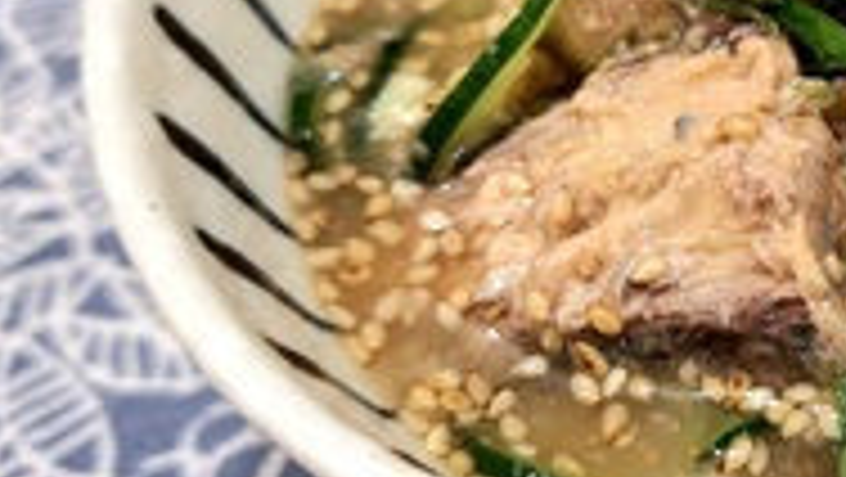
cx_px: 824
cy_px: 99
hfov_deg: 30.7
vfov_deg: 18.7
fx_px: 1436
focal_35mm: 64
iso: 100
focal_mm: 5.54
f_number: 1.8
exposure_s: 1/50
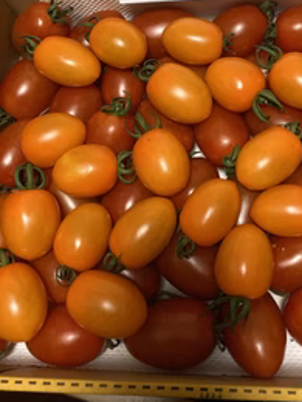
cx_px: 201
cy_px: 113
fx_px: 500
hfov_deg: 33.3
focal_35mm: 43
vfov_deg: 42.8
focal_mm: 3.99
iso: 400
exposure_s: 1/40
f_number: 1.8
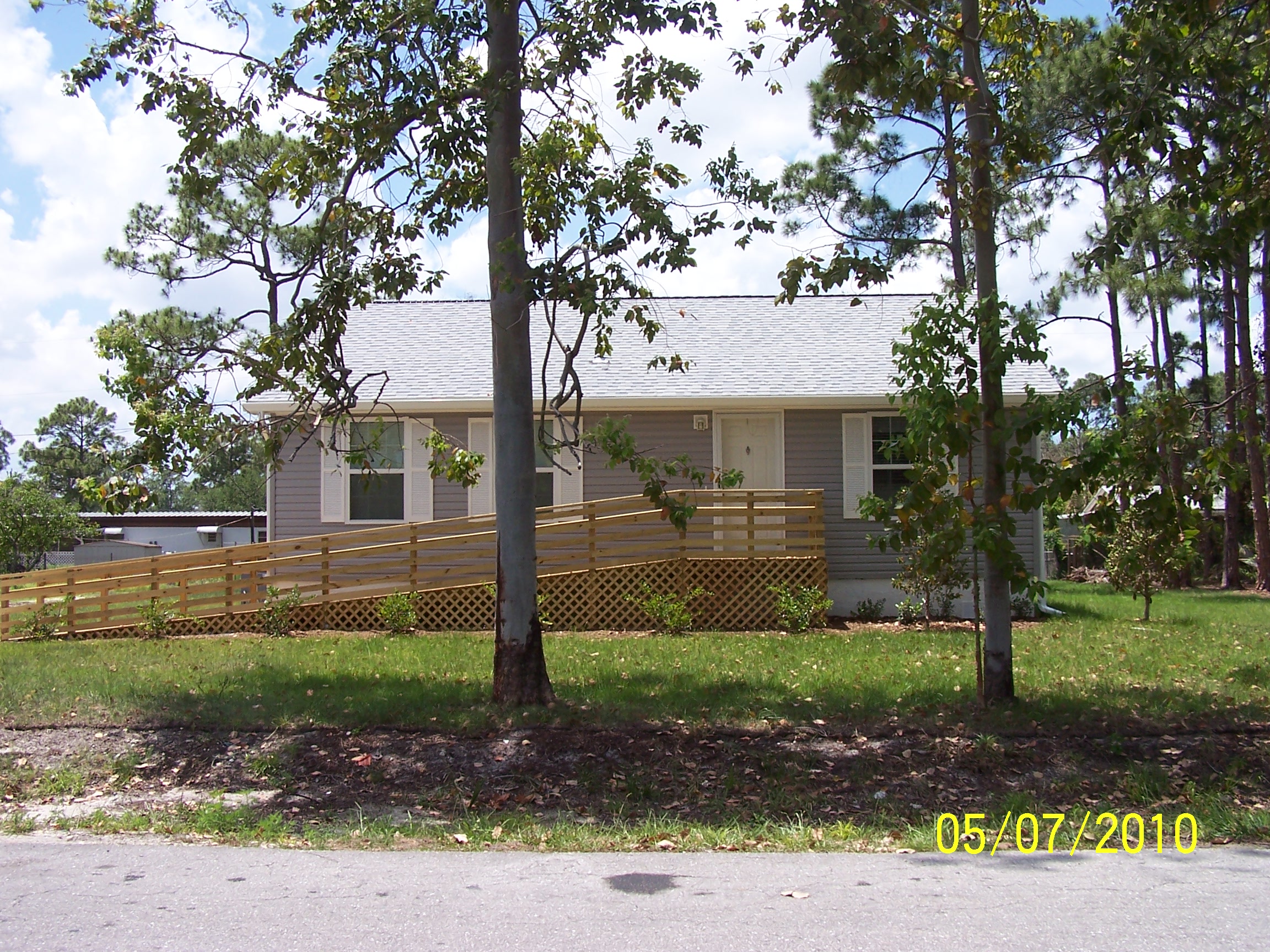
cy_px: 476
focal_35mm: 38
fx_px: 1394
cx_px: 635
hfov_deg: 49.0
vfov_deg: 37.7
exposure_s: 1/500
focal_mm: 6.3
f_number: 4
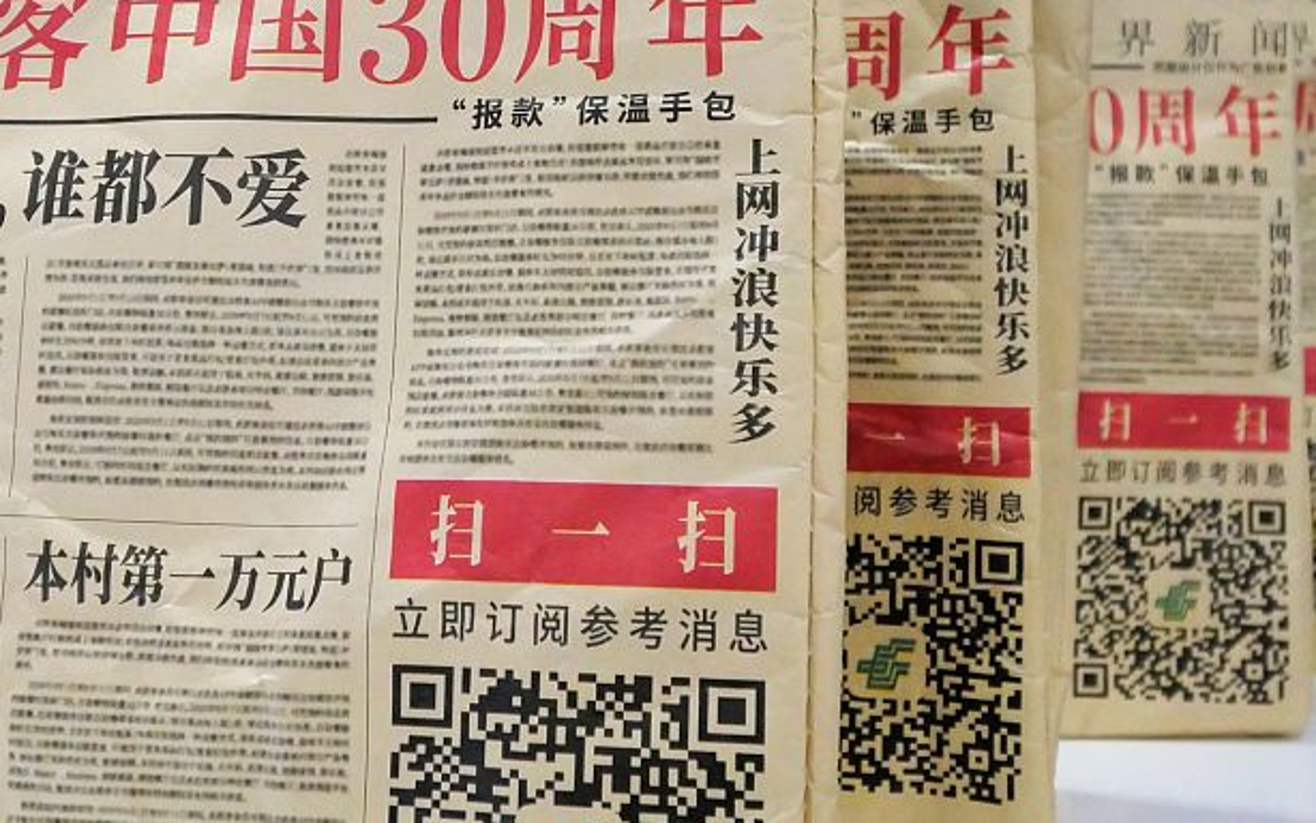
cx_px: 493
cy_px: 227
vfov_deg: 22.2
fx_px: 2081
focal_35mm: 58
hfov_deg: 34.9
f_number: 4
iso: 3200
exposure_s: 1/400
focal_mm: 14
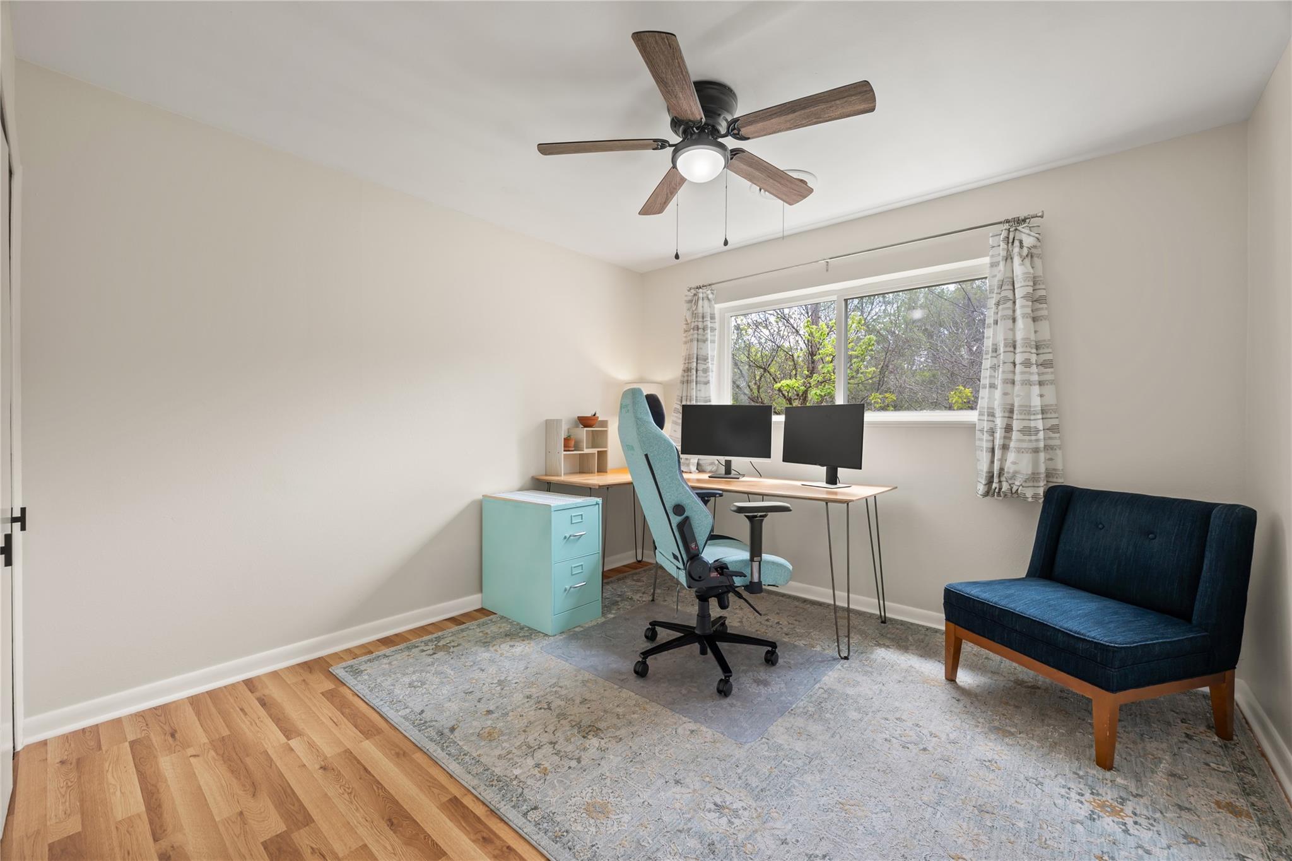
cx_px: 646
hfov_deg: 104.3
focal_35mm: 14
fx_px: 502
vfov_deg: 81.2
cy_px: 430
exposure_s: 1/4
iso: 250
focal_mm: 14
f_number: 8
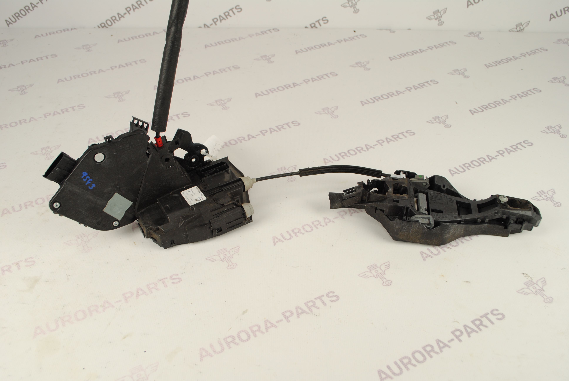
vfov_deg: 37.0
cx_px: 284
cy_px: 190
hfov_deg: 53.1
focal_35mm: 36
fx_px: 570
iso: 200
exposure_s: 1/30
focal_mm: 24
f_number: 6.3
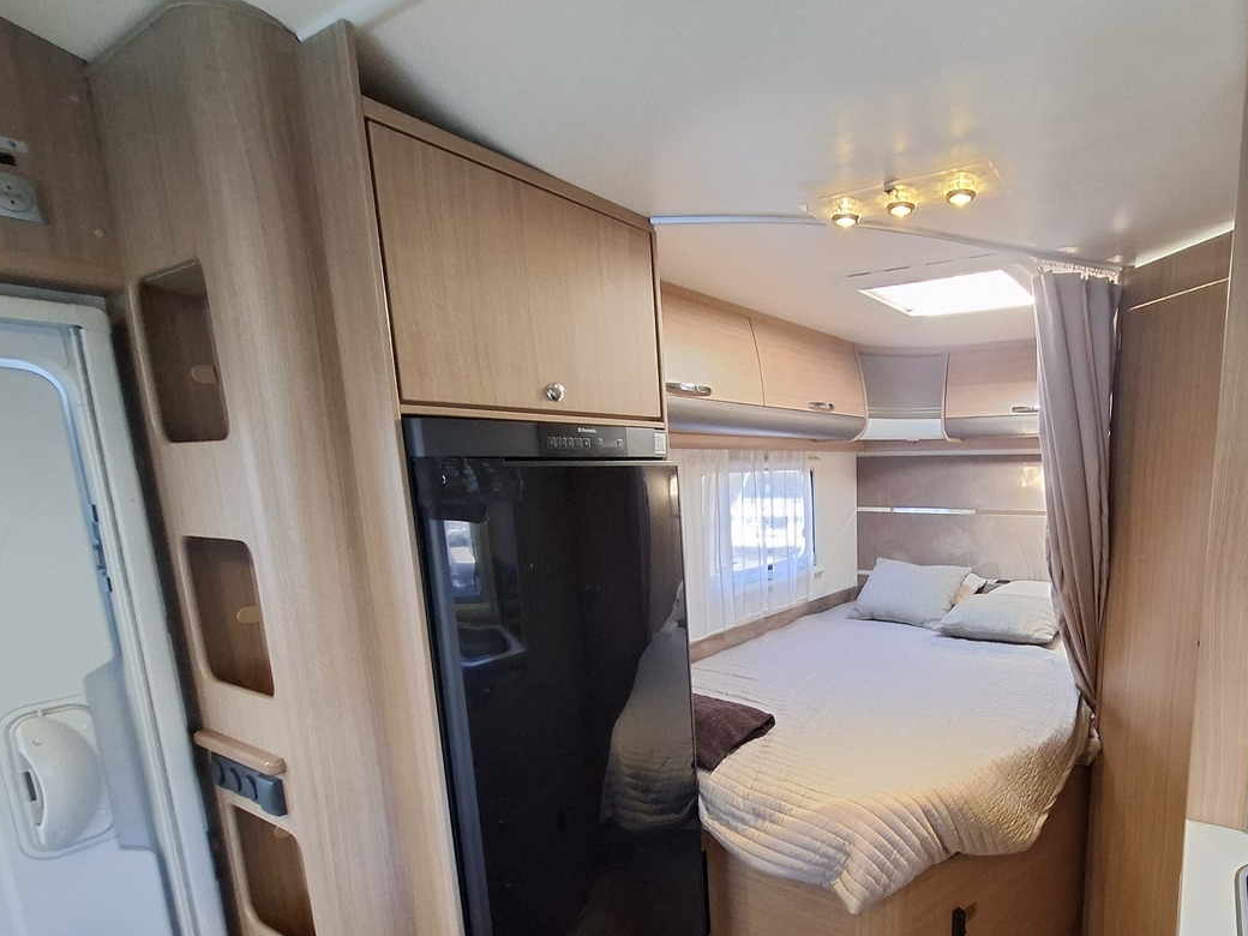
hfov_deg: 84.6
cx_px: 835
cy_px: 588
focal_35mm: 18
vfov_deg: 70.4
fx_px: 649
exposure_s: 1/25
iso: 320
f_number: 2.2
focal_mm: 1.74
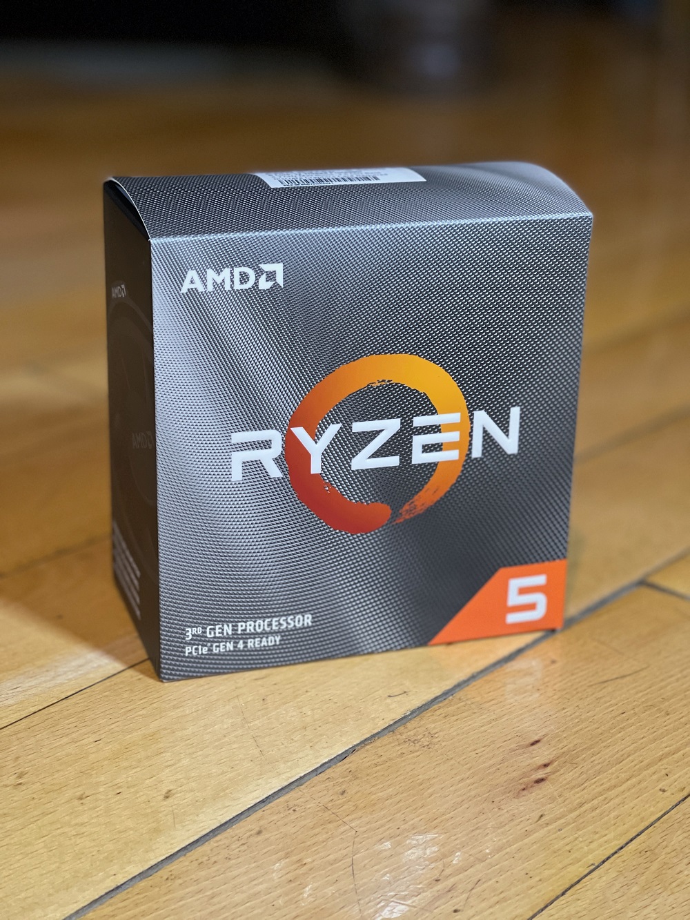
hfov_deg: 22.9
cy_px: 460
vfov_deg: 30.3
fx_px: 1701
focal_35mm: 64
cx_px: 345
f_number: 2.2
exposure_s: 1/40
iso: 250
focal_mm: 7.5
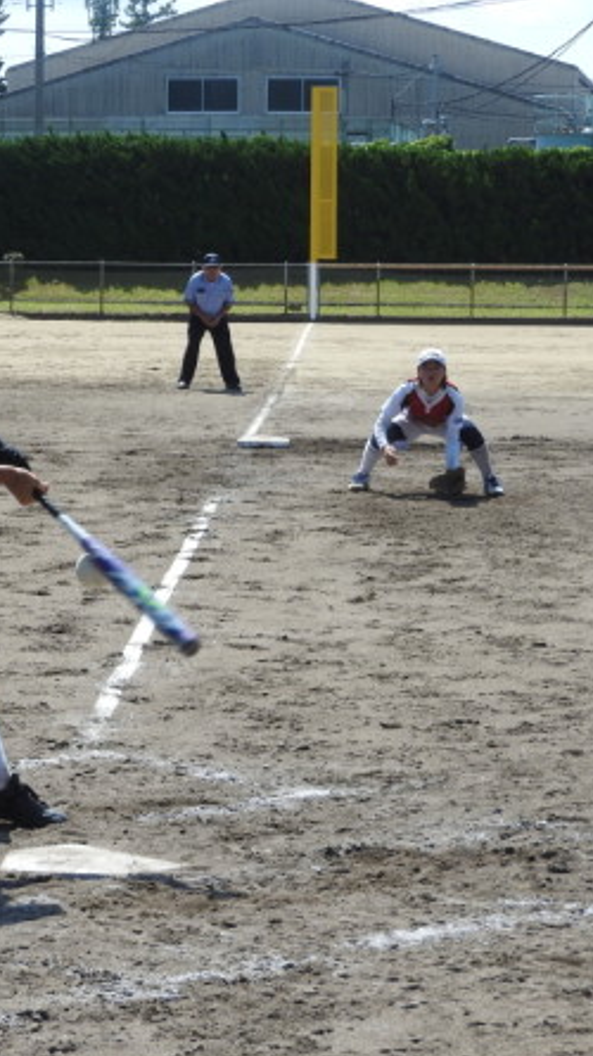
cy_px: 532
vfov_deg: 17.2
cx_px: 76
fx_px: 3498
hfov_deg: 9.7
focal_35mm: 125
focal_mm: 15.2
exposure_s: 1/500
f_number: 4.5
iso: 100
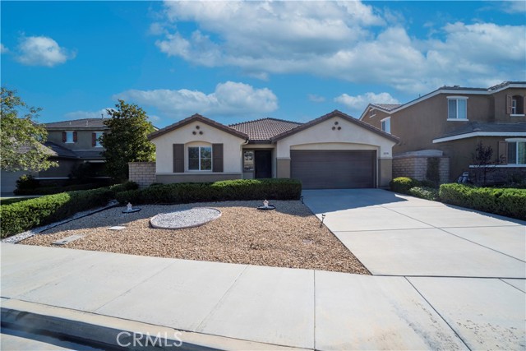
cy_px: 176
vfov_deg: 77.4
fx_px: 219
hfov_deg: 100.4
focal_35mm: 15
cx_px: 263
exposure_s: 1/3000
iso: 100
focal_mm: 10
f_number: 8
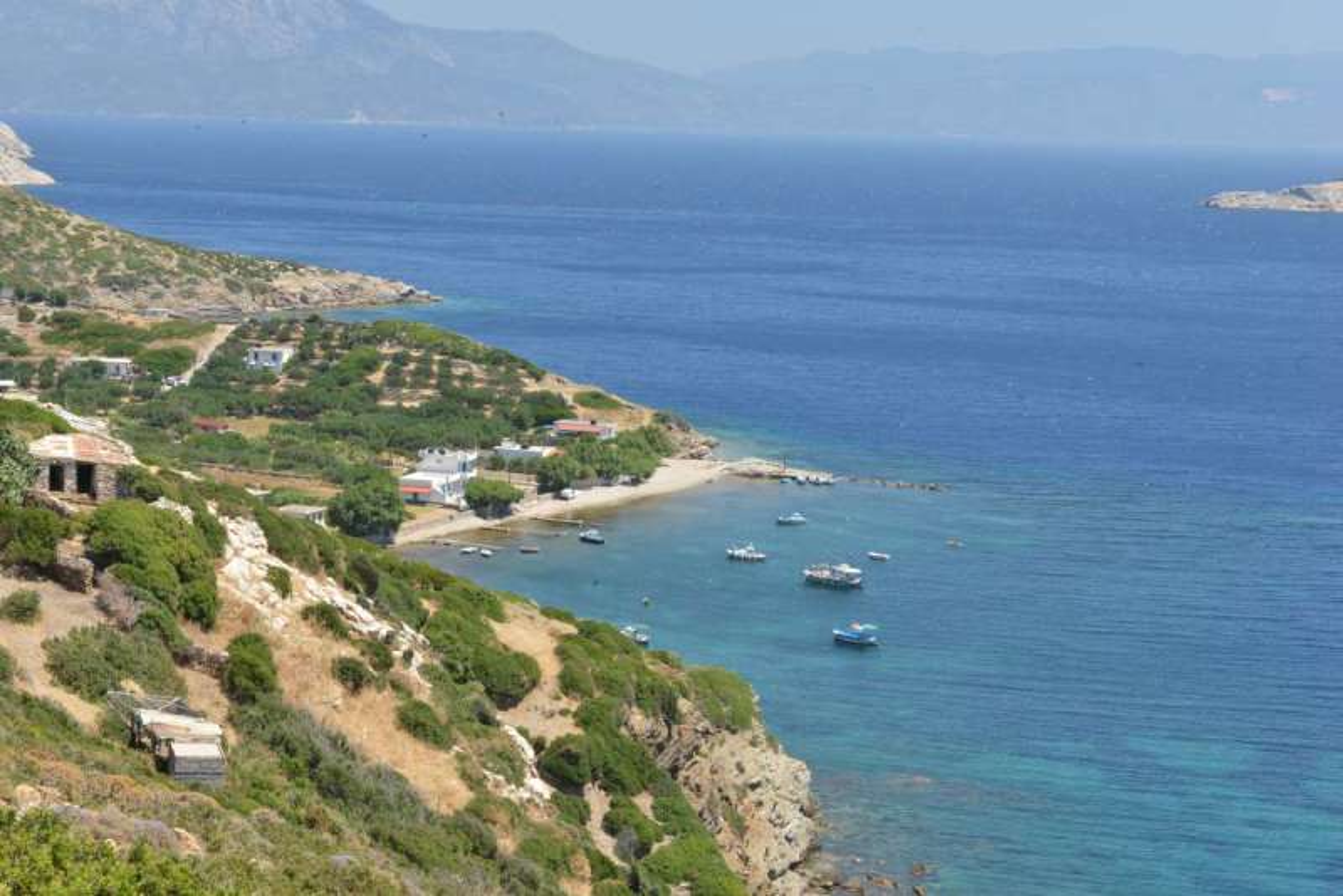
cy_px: 448
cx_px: 672
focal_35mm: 70
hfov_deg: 28.8
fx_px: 2612
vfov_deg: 19.5
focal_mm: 70
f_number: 22
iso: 2800
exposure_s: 1/250
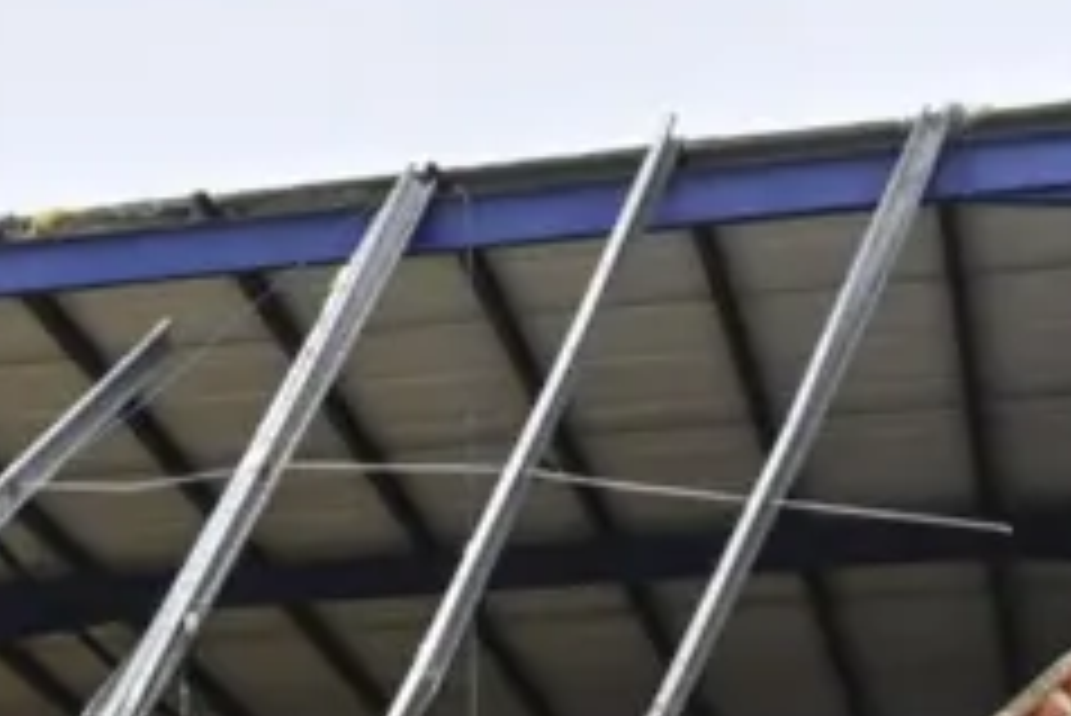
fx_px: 3602
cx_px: -392
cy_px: 1558
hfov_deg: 15.9
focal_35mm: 121
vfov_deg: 10.2
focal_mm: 16
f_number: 4.5
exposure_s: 1/1250
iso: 400
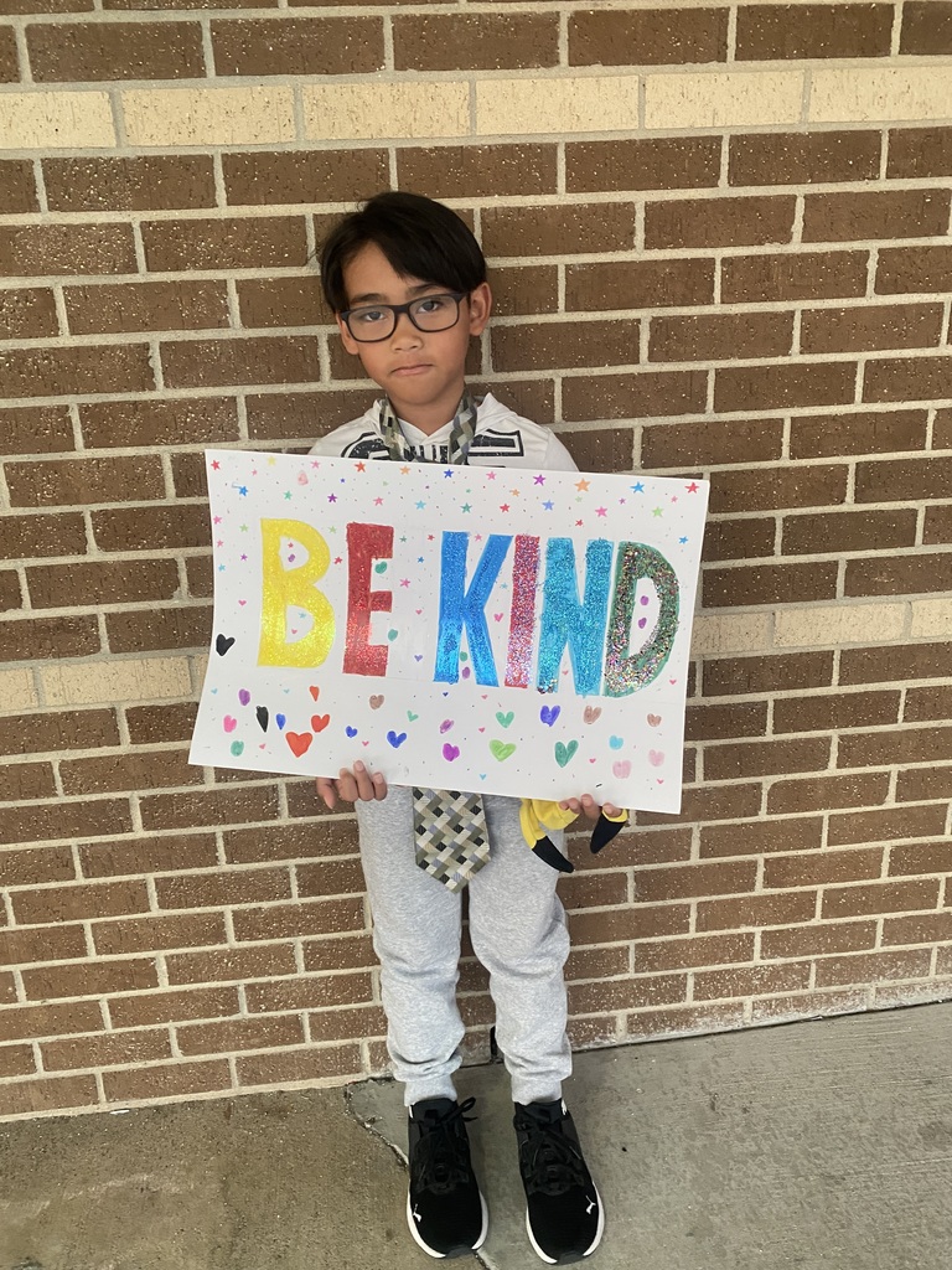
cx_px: 476
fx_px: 953
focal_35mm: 26
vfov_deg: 67.3
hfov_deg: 53.1
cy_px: 635
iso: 160
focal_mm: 4.25
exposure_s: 1/60
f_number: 1.8
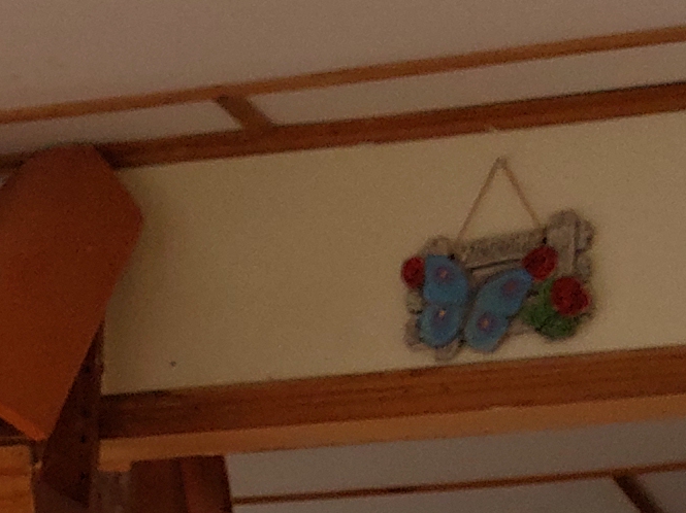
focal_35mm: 167
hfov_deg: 11.2
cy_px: 1691
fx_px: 3308
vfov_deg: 7.5
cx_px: -433
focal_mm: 5.23
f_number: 1.8
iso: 32
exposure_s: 1/120
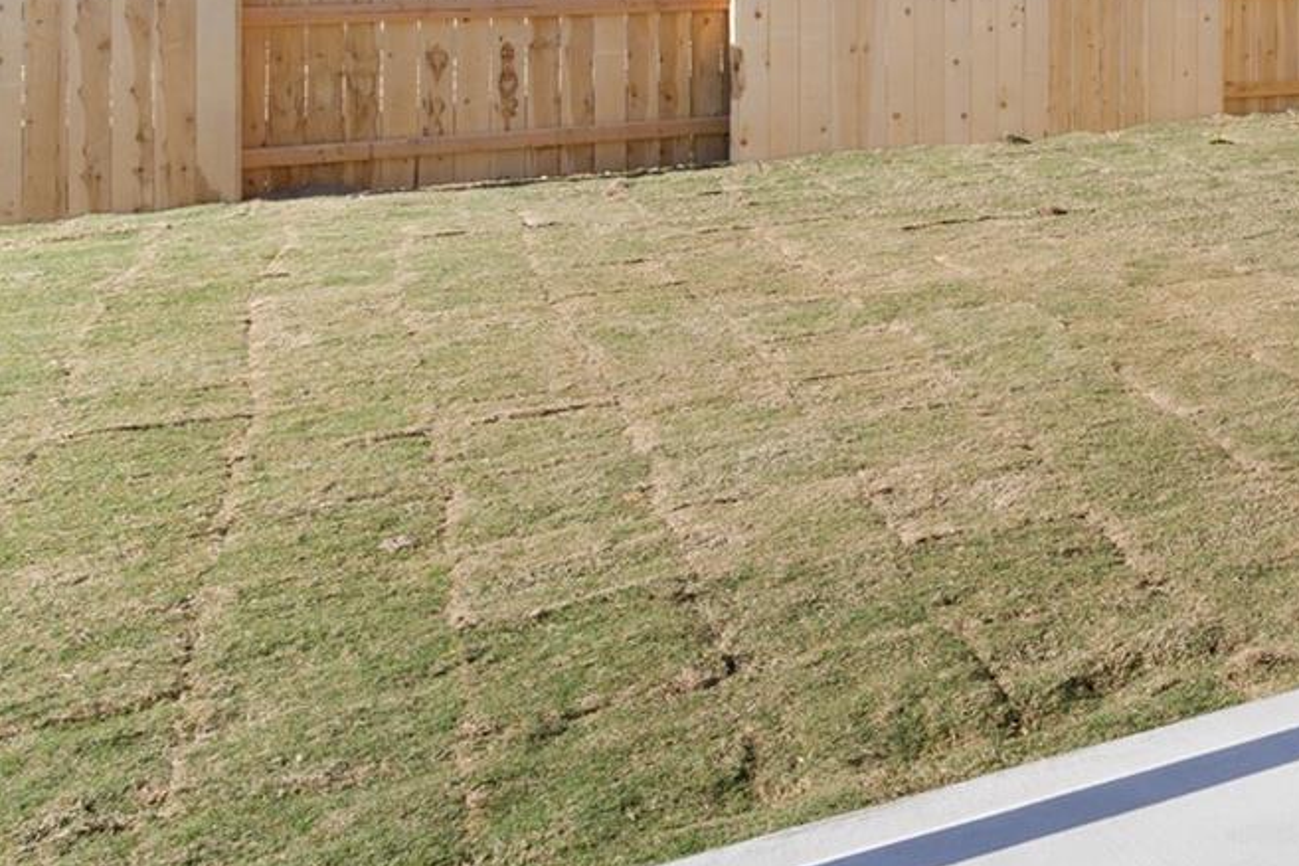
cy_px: -120
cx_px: 1957
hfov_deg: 26.7
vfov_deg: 23.7
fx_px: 1912
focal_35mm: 53
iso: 100
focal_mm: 17
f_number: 9
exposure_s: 1/30
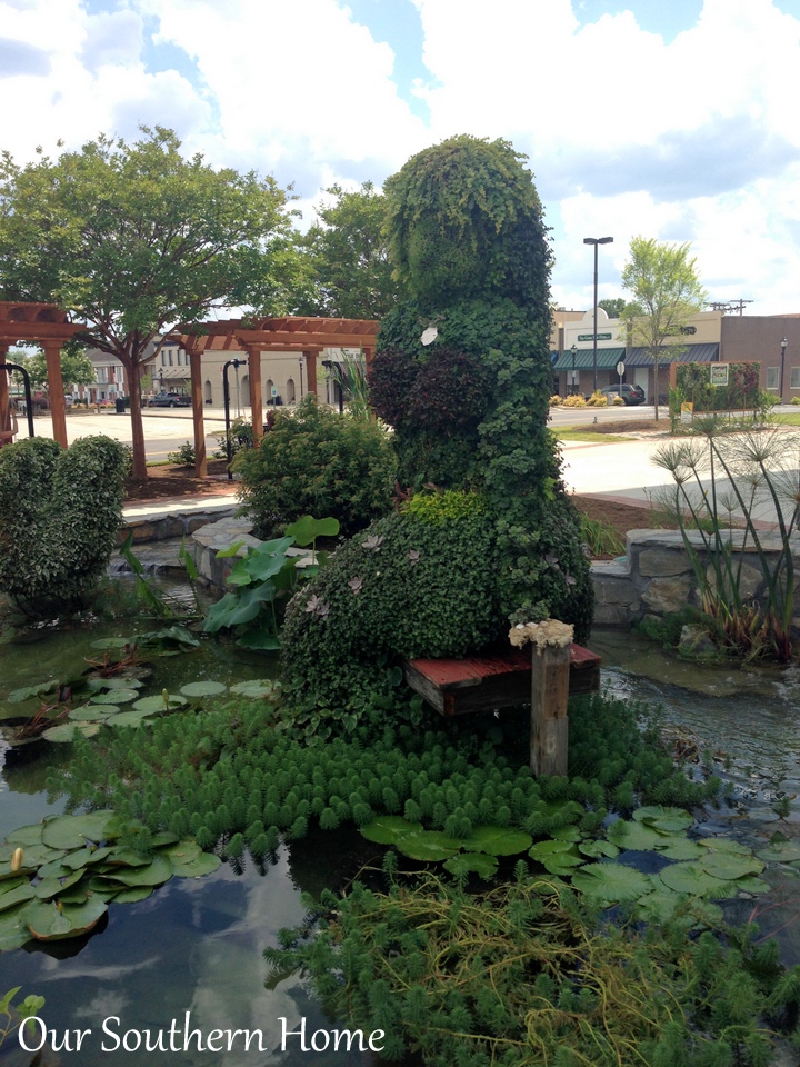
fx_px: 1017
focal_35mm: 33
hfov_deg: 42.9
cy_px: 534
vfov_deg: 55.4
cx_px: 400
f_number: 2.4
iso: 50
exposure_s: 1/1004
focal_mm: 4.12
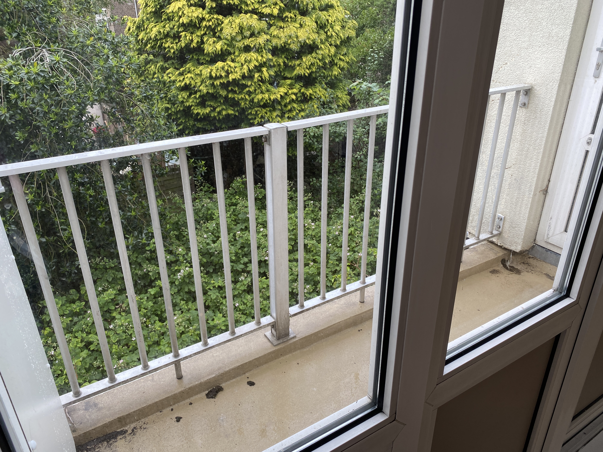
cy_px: 226
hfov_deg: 67.3
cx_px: 302
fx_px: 453
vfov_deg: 53.1
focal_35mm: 26
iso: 32
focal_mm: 4.25
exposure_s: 1/342
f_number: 1.8
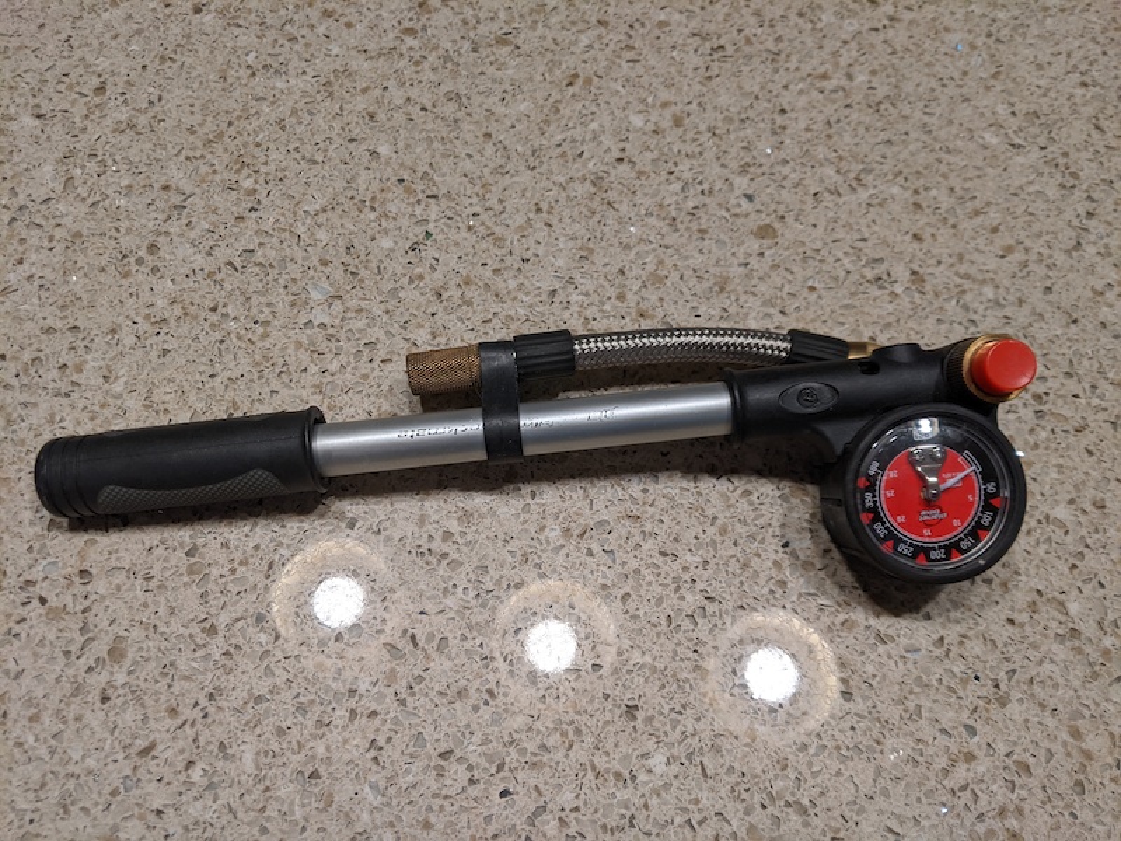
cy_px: 420
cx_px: 560
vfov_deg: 51.4
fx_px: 874
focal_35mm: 27
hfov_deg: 65.3
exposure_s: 1/59.9
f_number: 1.8
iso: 68
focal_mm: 4.44
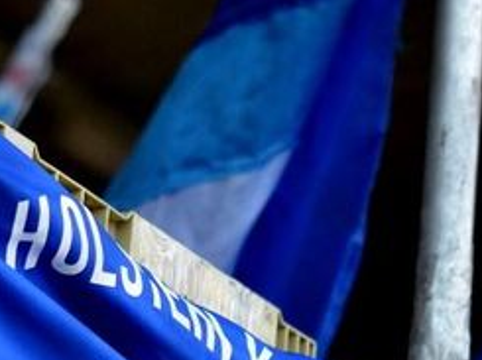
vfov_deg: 4.2
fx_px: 4908
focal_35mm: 353
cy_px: 493
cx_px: 73
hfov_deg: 5.6
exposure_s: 1/800
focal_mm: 70
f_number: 3.2
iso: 800
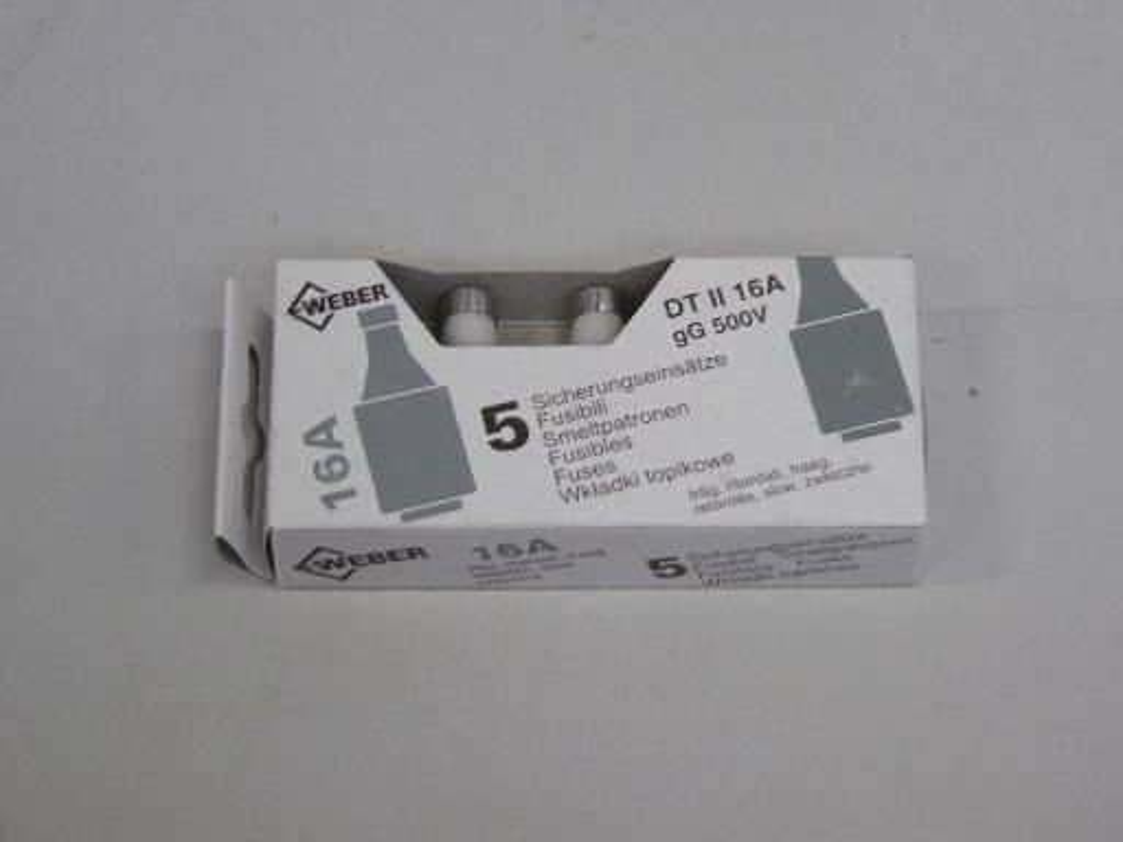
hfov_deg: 15.1
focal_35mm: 131
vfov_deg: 11.3
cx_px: 562
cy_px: 421
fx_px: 4250
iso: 200
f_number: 3.3
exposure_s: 1/30
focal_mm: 21.8
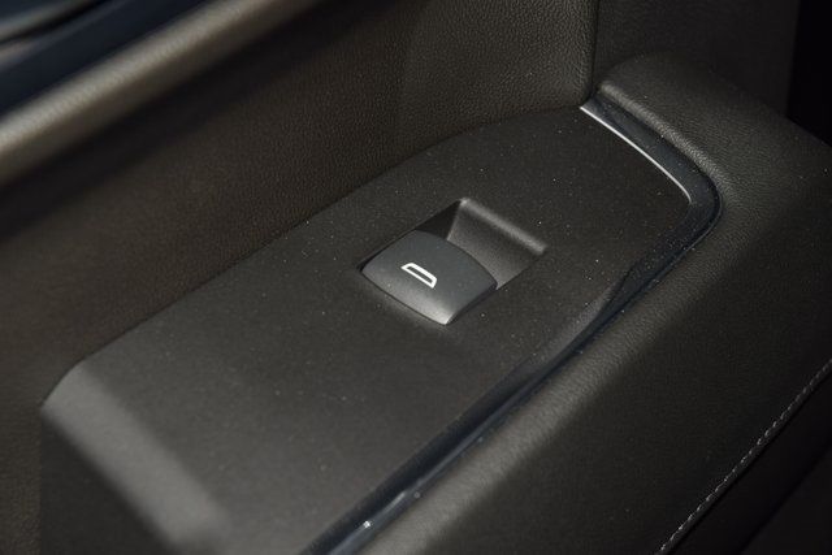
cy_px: 278
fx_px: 2427
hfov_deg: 19.5
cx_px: 416
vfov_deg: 13.0
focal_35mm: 105
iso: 100
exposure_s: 1/125
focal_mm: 70
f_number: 8
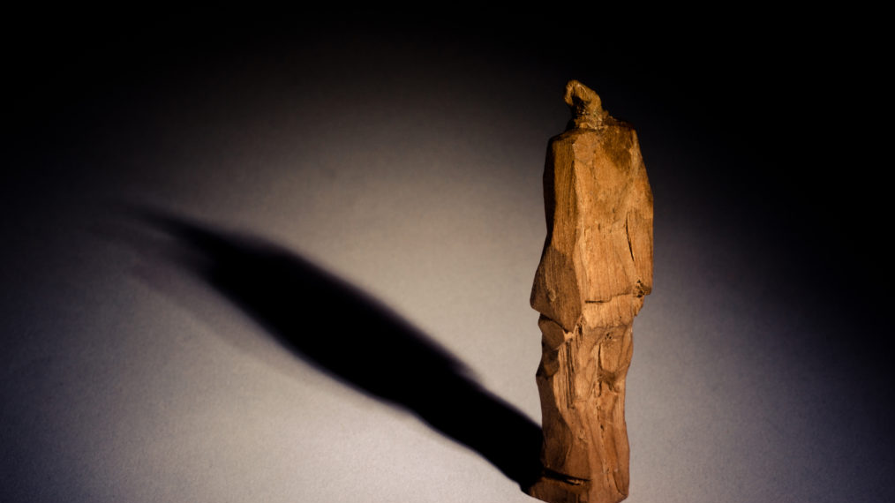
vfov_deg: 10.9
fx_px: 2634
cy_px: 244
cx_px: 445
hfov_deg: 19.3
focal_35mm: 111
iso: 200
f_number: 22
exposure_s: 1/125
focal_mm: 105
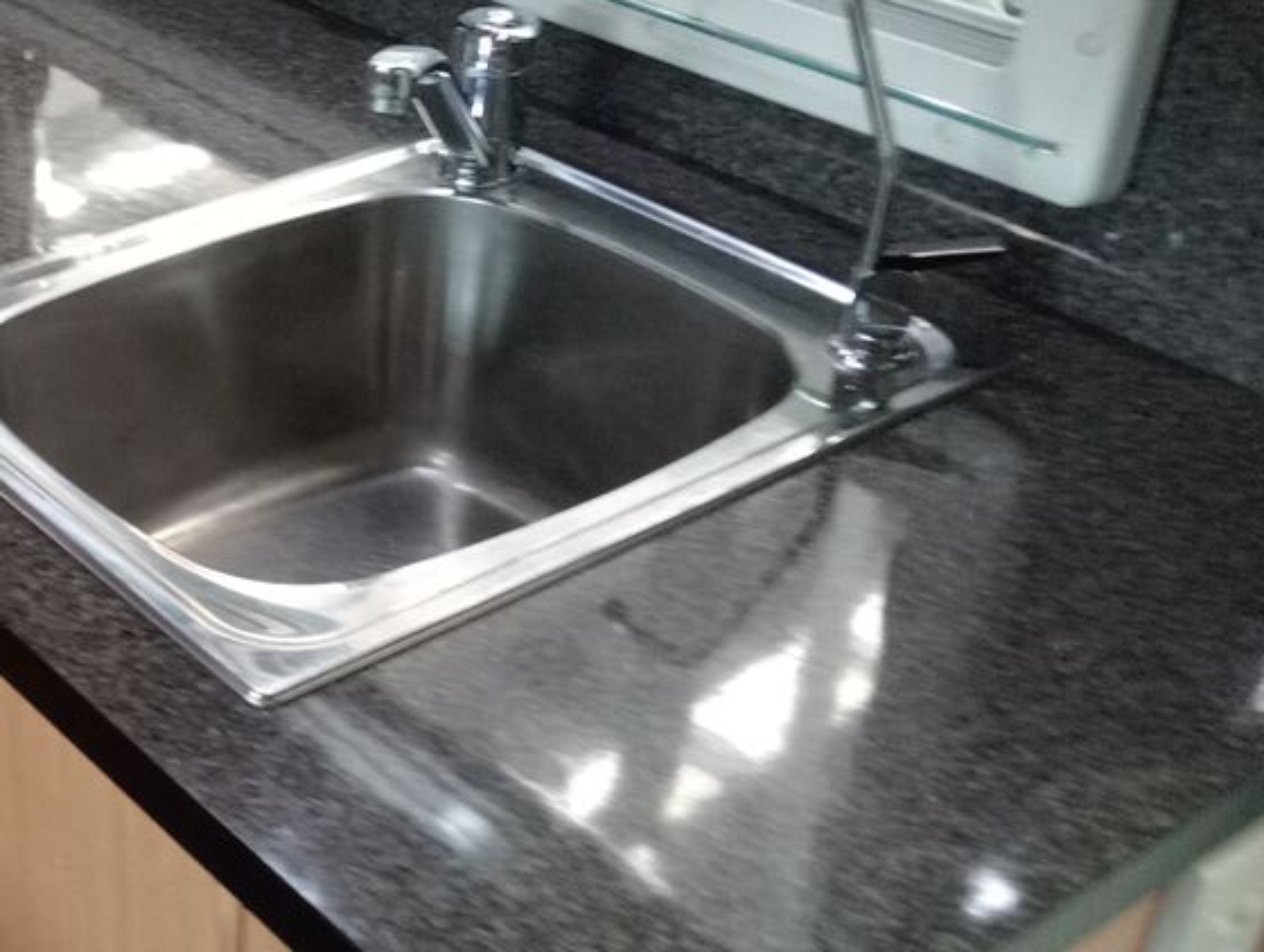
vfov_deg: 26.6
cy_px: 550
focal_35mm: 55
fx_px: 2012
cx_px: 50
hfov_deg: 32.5
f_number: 1.8
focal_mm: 3.98
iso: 1252
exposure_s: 1/25
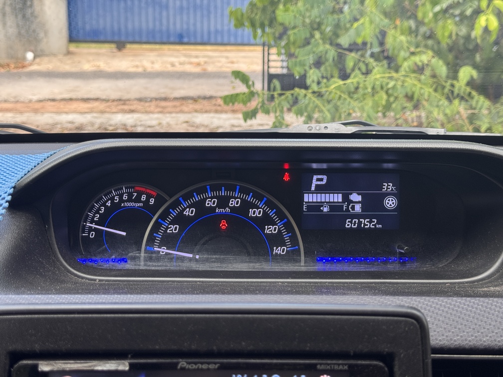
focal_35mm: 48
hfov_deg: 39.7
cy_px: 188
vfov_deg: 30.3
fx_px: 697
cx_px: 252
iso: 64
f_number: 1.78
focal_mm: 6.76
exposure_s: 1/111
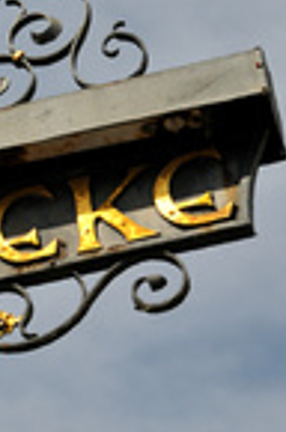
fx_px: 2634
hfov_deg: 6.1
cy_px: 164
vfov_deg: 9.4
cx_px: -165
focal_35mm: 220
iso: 200
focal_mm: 50
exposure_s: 1/160
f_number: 9
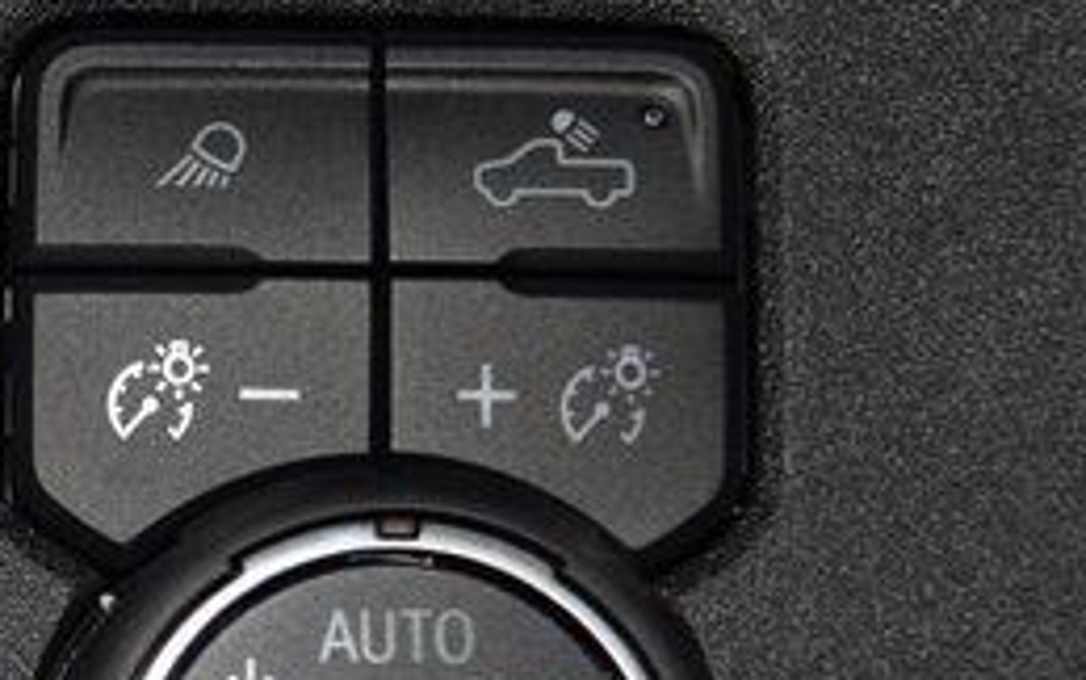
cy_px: 552
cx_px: -126
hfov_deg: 12.9
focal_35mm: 159
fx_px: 4707
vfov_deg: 8.2
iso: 100
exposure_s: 1/60
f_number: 8
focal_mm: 42
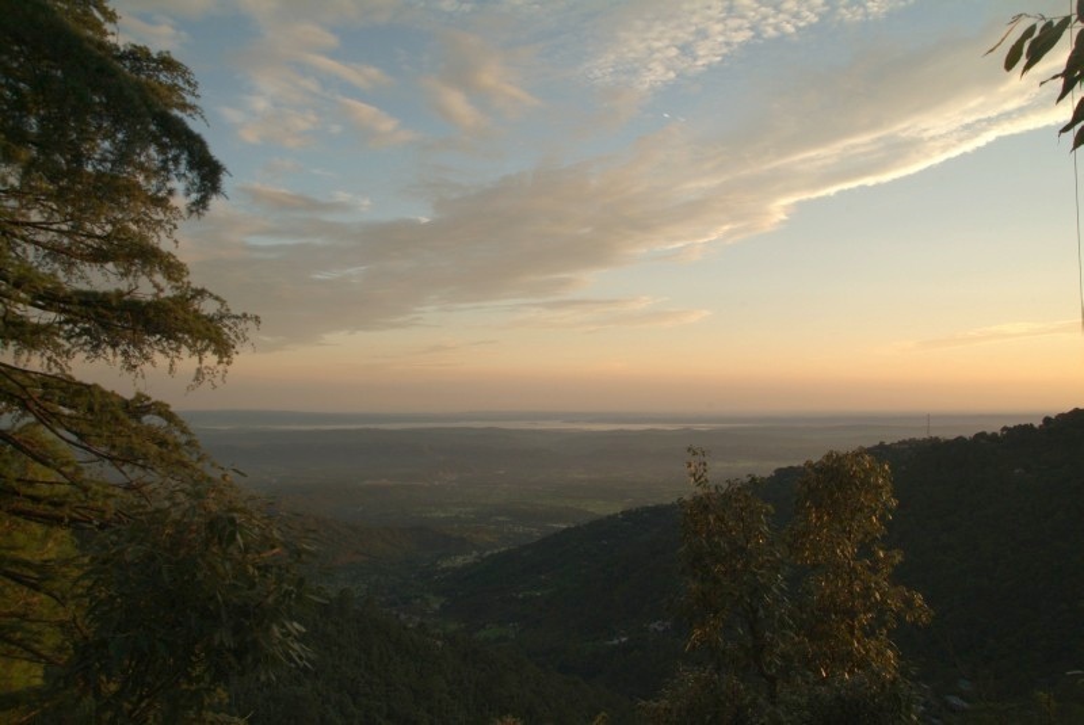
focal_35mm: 27
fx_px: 814
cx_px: 542
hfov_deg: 67.3
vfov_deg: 48.0
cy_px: 362
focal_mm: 18
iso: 400
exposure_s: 1/250
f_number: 8
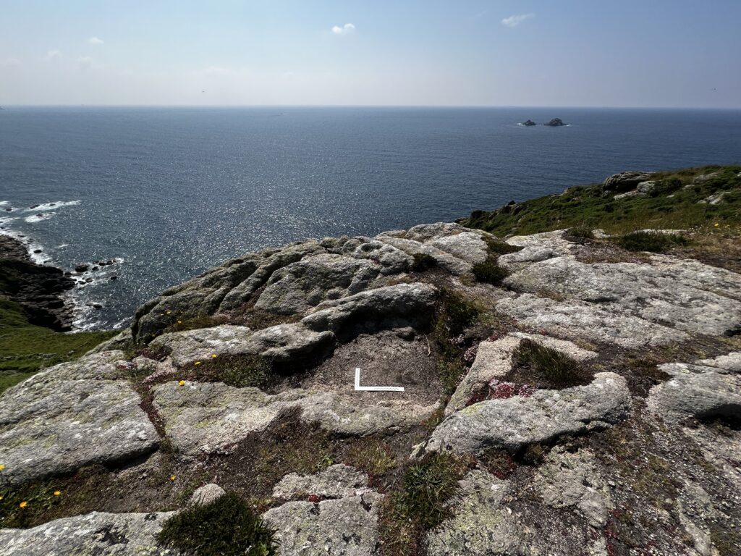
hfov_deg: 106.2
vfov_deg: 89.9
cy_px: 278
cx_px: 370
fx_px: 278
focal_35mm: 13
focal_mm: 1.57
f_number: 1.8
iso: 32
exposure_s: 1/1727
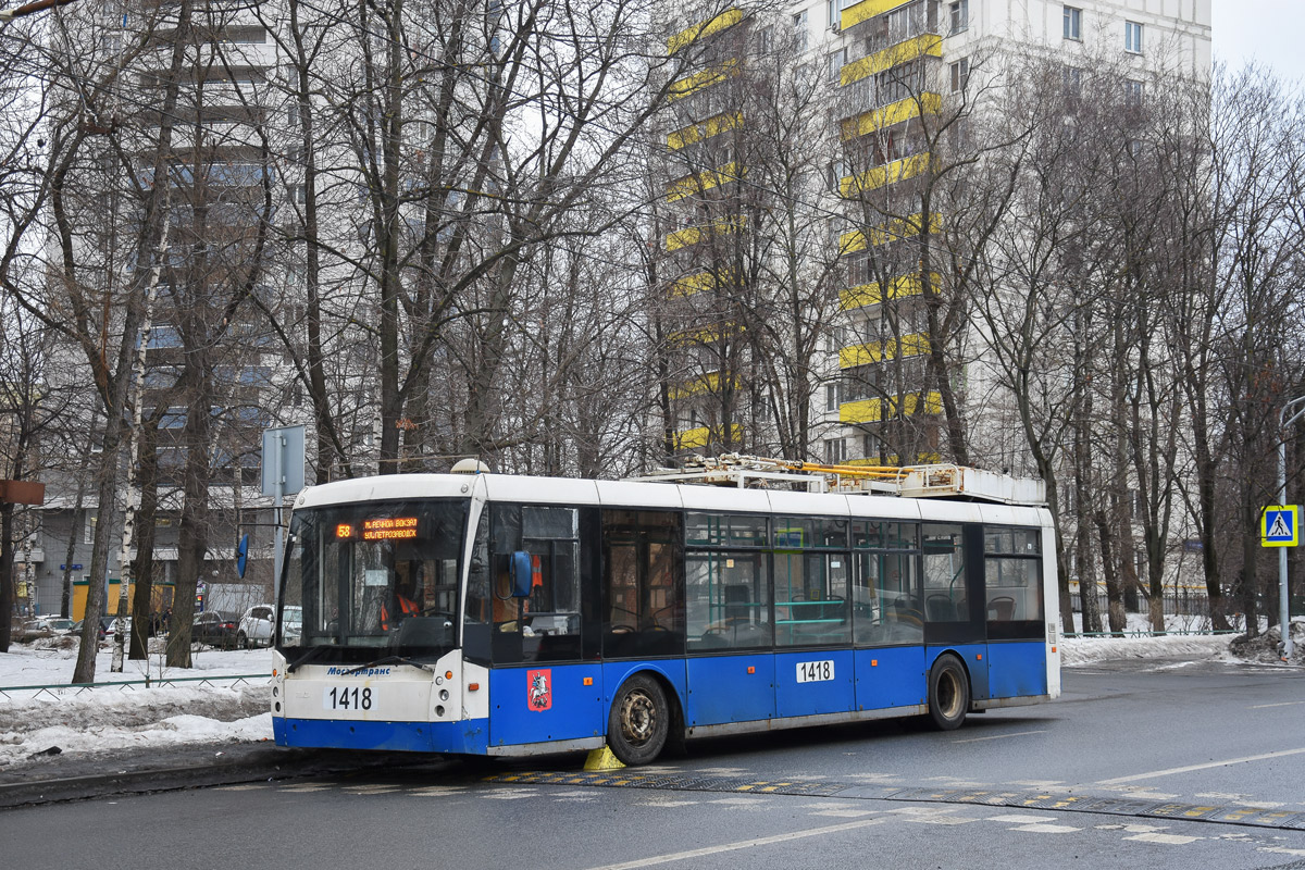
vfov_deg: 26.5
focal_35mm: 51
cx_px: 652
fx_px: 1849
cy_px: 435
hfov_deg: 38.9
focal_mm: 34
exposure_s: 1/60
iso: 200
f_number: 4.5
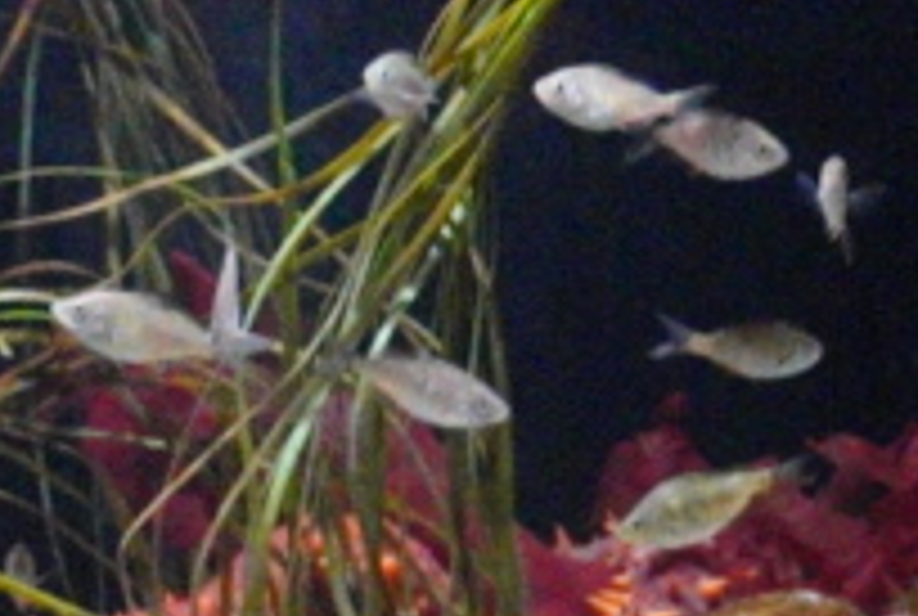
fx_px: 27294
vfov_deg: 1.3
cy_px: -270
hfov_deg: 1.9
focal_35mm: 1068
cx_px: -1305
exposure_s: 1/80
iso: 8000
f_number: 4.5
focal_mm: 90
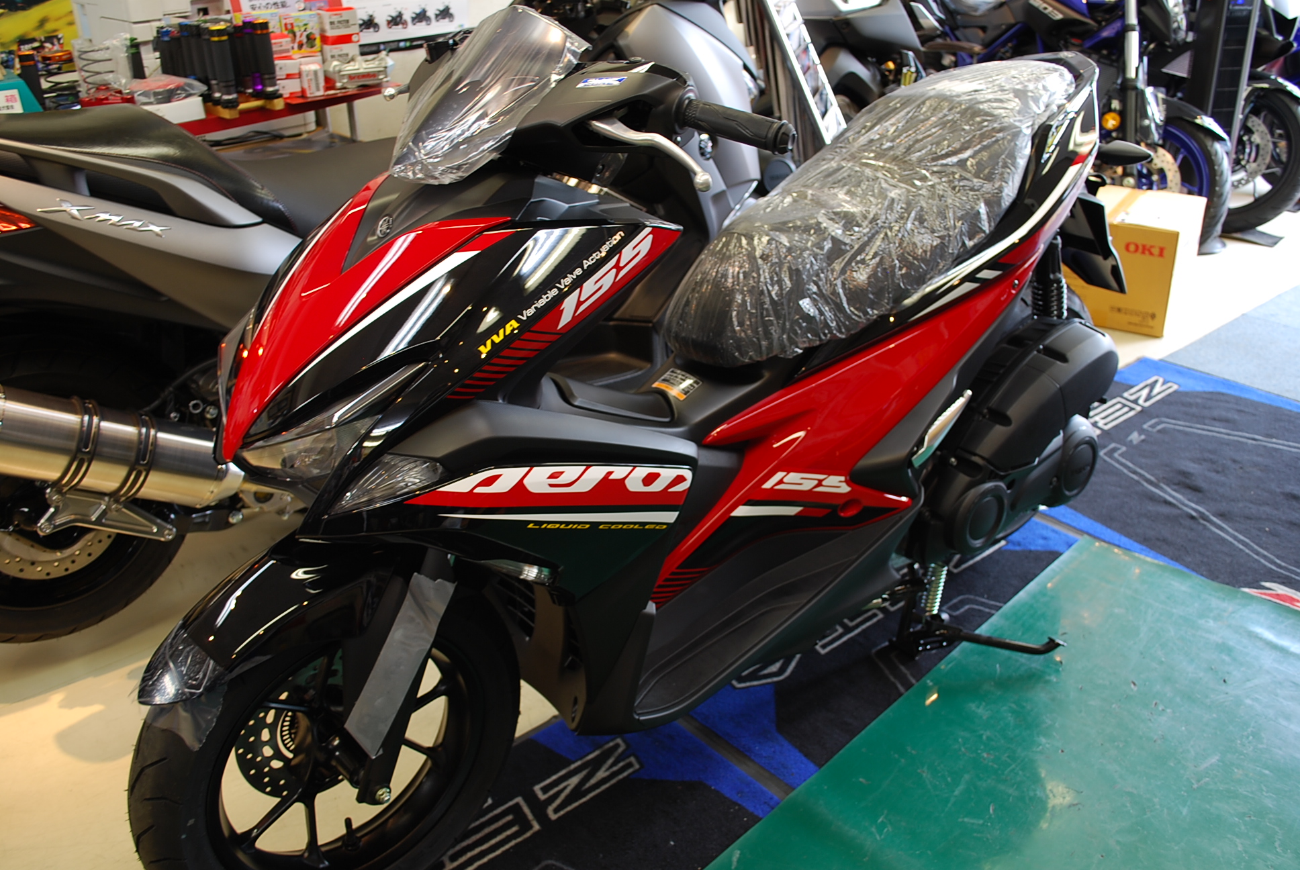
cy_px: 435
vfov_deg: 40.1
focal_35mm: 33
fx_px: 1193
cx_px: 650
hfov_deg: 57.2
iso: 100
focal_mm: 22
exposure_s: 1/6
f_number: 5
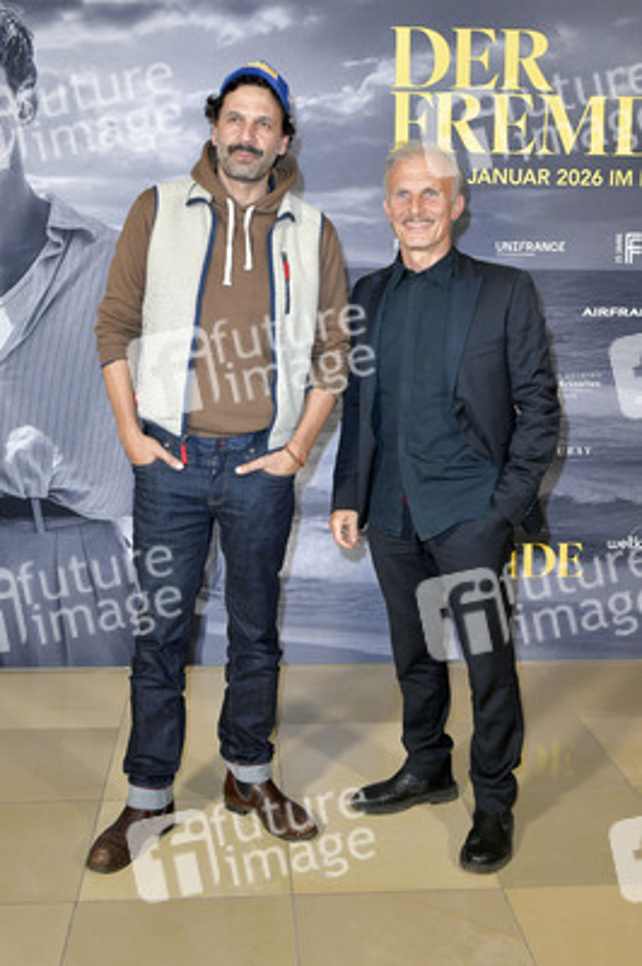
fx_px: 911
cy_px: 483
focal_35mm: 34
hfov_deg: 38.8
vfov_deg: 55.8
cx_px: 321
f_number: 5.6
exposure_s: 1/125
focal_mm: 34
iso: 1600
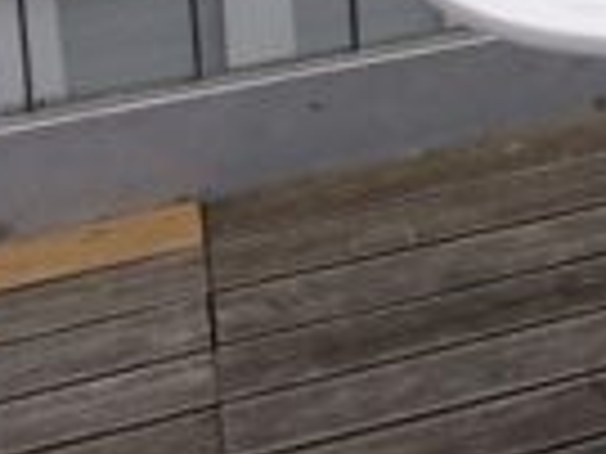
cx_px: 1338
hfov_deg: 13.1
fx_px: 2151
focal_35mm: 123
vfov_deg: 10.6
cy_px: -571
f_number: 4
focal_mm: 8.8
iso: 100
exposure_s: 1/500
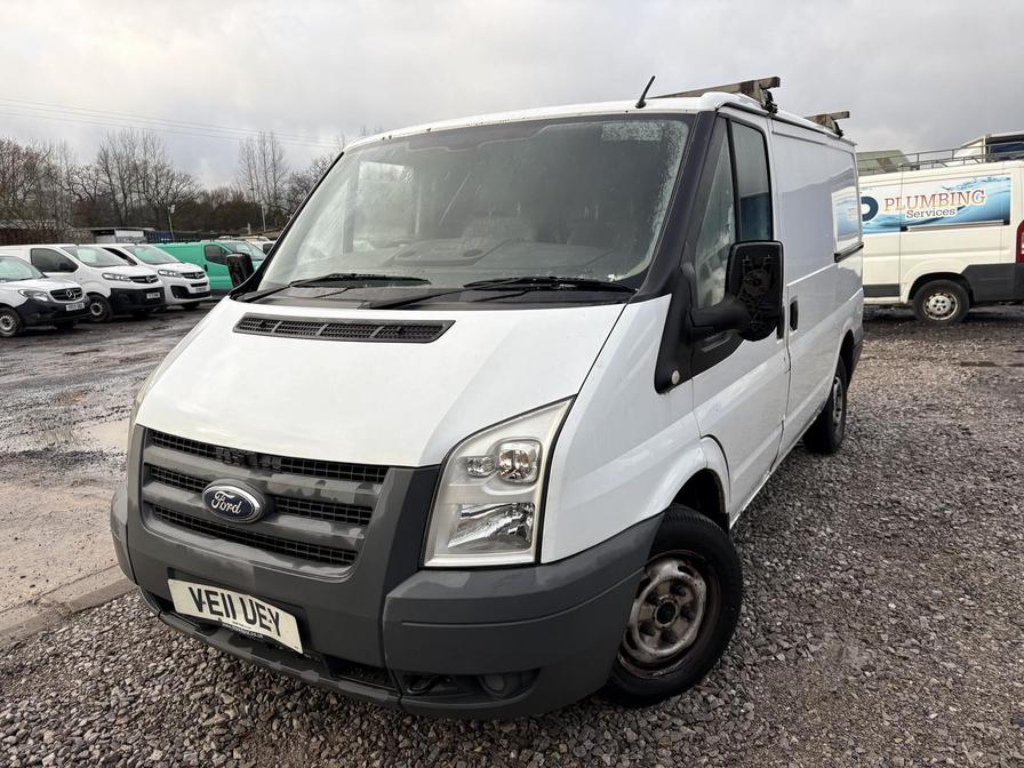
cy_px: 384
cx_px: 512
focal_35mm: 26
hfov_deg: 67.3
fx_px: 769
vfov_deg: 53.1
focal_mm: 5.96
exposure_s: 1/1048
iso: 50
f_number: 1.6
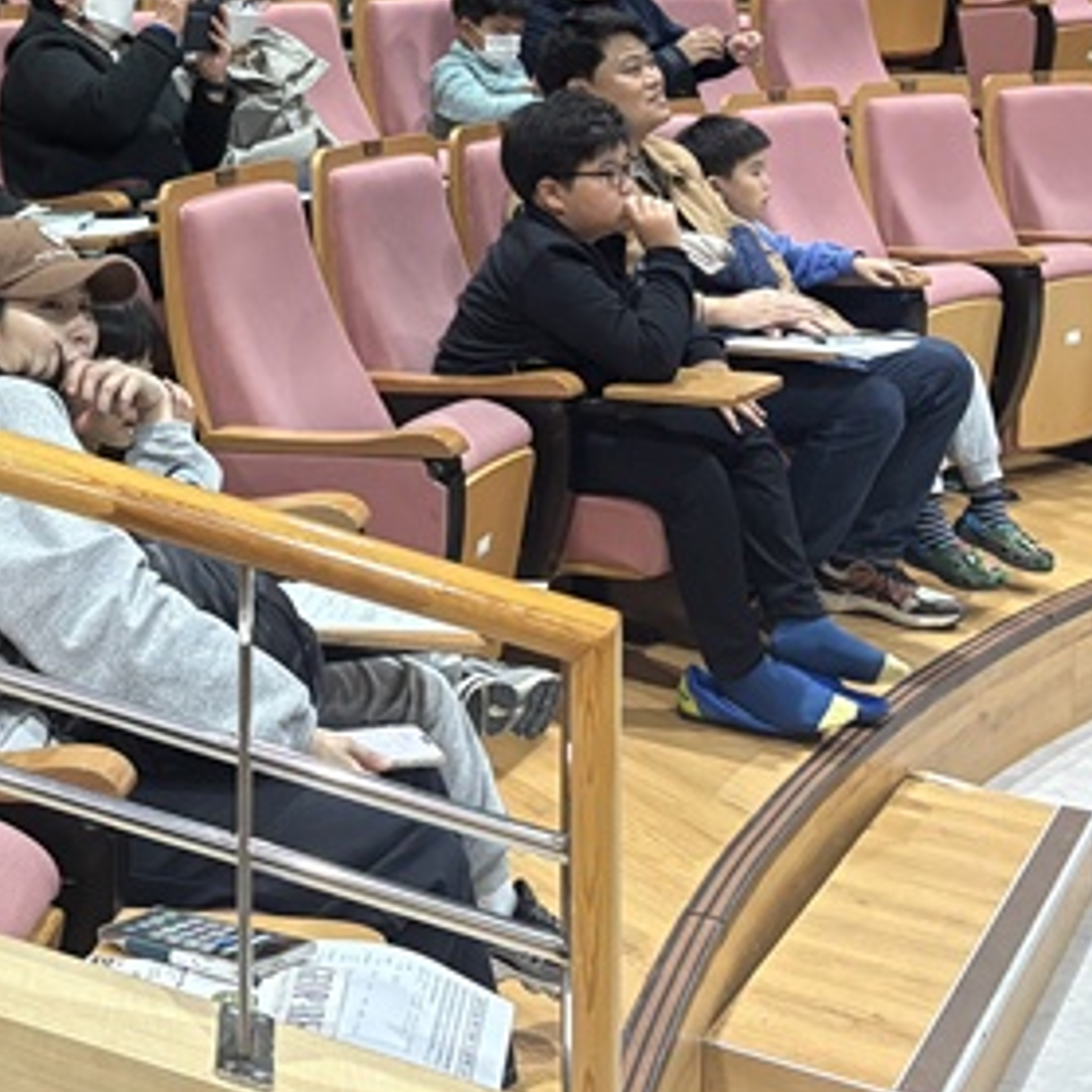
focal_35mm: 66
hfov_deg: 24.8
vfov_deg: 24.7
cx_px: -23
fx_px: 2356
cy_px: -47
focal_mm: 5.96
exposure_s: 1/60
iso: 250
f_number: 1.6
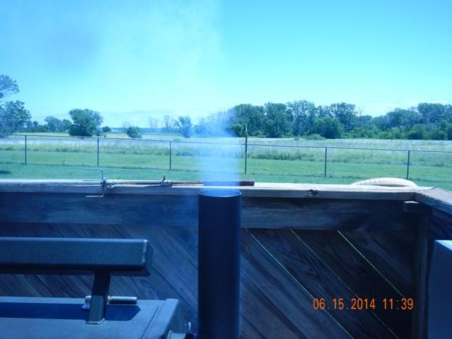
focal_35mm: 33
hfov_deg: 55.4
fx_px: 431
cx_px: 226
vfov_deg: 42.9
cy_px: 170
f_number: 3.9
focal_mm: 5.9
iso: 125
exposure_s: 1/640
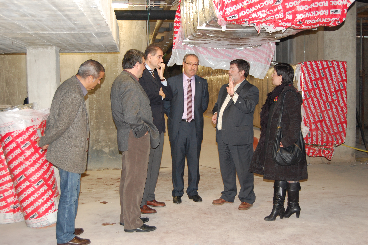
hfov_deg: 42.4
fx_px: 475
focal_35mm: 46
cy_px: 122
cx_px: 184
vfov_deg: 28.9
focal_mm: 31
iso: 800
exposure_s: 1/60
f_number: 4.5
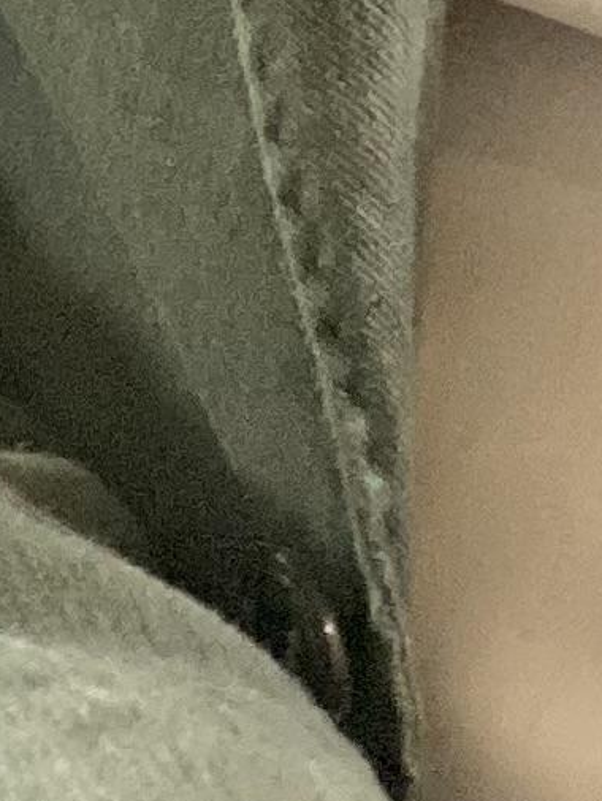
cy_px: -2139
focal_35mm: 414
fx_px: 9592
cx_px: 1543
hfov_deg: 3.5
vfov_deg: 4.5
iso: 250
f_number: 2
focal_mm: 6
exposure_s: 1/79
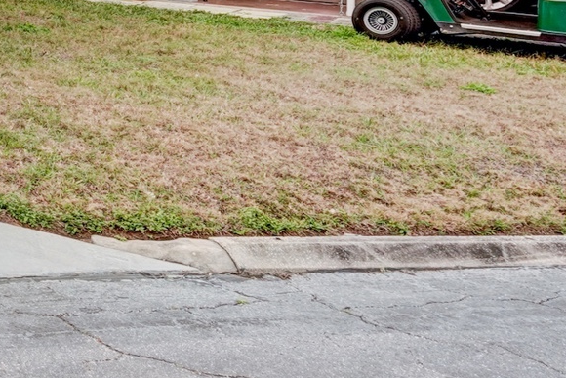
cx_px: -627
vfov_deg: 18.4
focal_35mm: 69
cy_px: -116
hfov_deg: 17.7
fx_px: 1085
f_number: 8
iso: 400
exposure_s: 1/800
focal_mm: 16
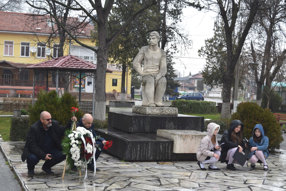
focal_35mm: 59
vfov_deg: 23.2
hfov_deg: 34.2
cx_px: 135
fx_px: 465
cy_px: 106
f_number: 6.3
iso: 200
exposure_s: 1/160
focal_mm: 35
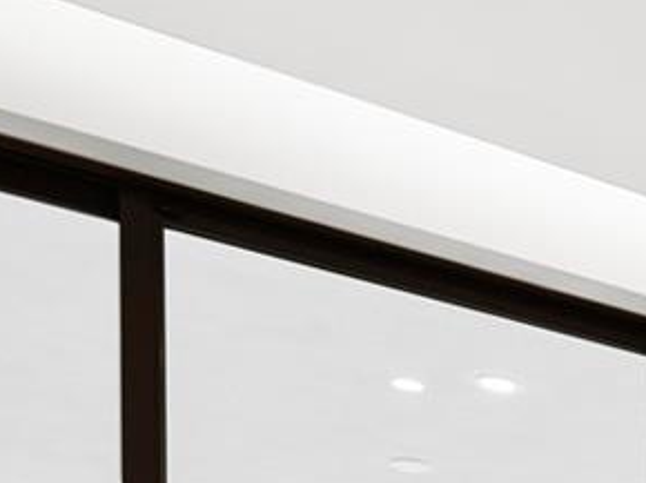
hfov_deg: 17.7
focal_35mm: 85
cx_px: 1223
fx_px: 1585
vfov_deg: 14.3
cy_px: 985
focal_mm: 16
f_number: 8
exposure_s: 1/13
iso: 320
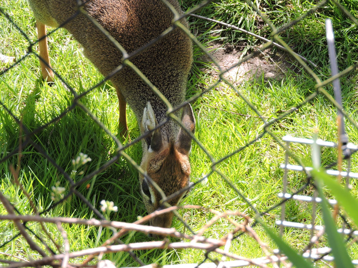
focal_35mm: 200
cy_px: 134
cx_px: 179
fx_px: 2068
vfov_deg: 7.4
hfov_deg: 9.9
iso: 100
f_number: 5.3
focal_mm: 35.8
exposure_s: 1/80
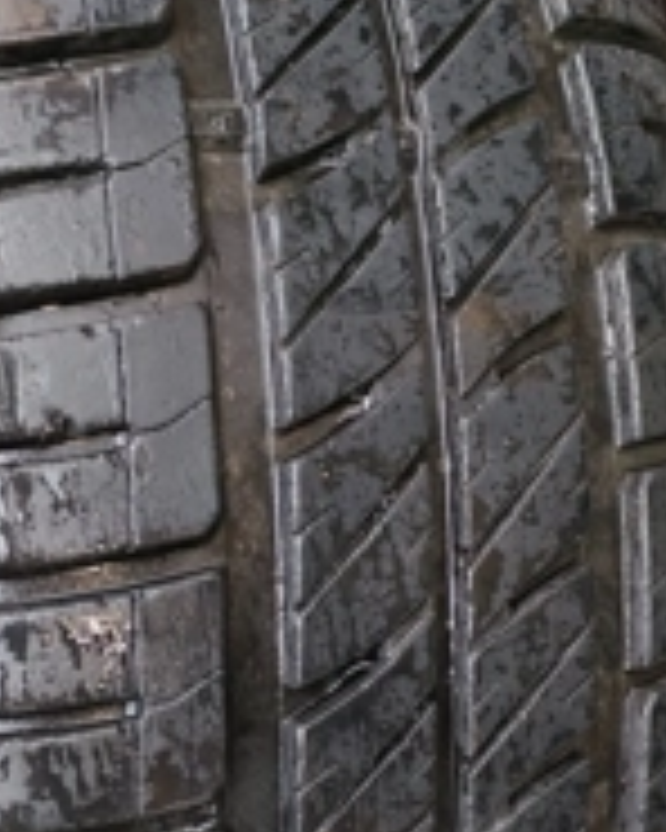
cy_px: 616
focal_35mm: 55
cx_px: 248
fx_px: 1355
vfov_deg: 33.5
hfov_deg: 27.5
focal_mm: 4.75
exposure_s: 1/60
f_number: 1.8
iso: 203
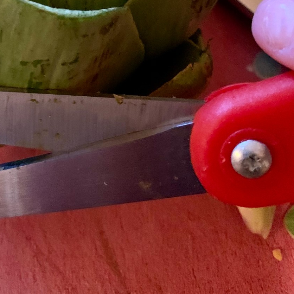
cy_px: -34
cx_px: 57
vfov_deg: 28.1
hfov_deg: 30.3
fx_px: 528
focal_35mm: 55
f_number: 1.8
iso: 800
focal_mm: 4.25
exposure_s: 1/30
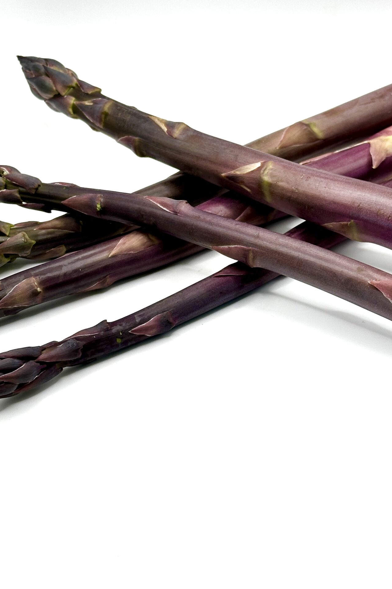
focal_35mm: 67
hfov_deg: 20.3
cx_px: 194
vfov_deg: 29.9
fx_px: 1094
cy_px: 216
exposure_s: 1/475
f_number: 1.78
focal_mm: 6.86
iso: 64
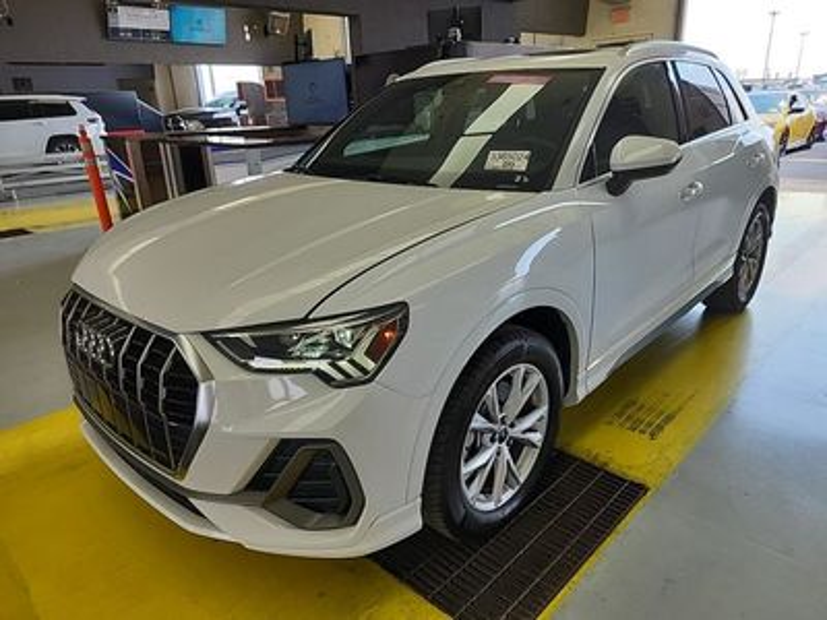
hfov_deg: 73.9
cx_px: 414
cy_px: 310
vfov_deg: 58.9
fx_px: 549
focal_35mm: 23
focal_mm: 5.4
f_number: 1.8
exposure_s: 1/185
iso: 50
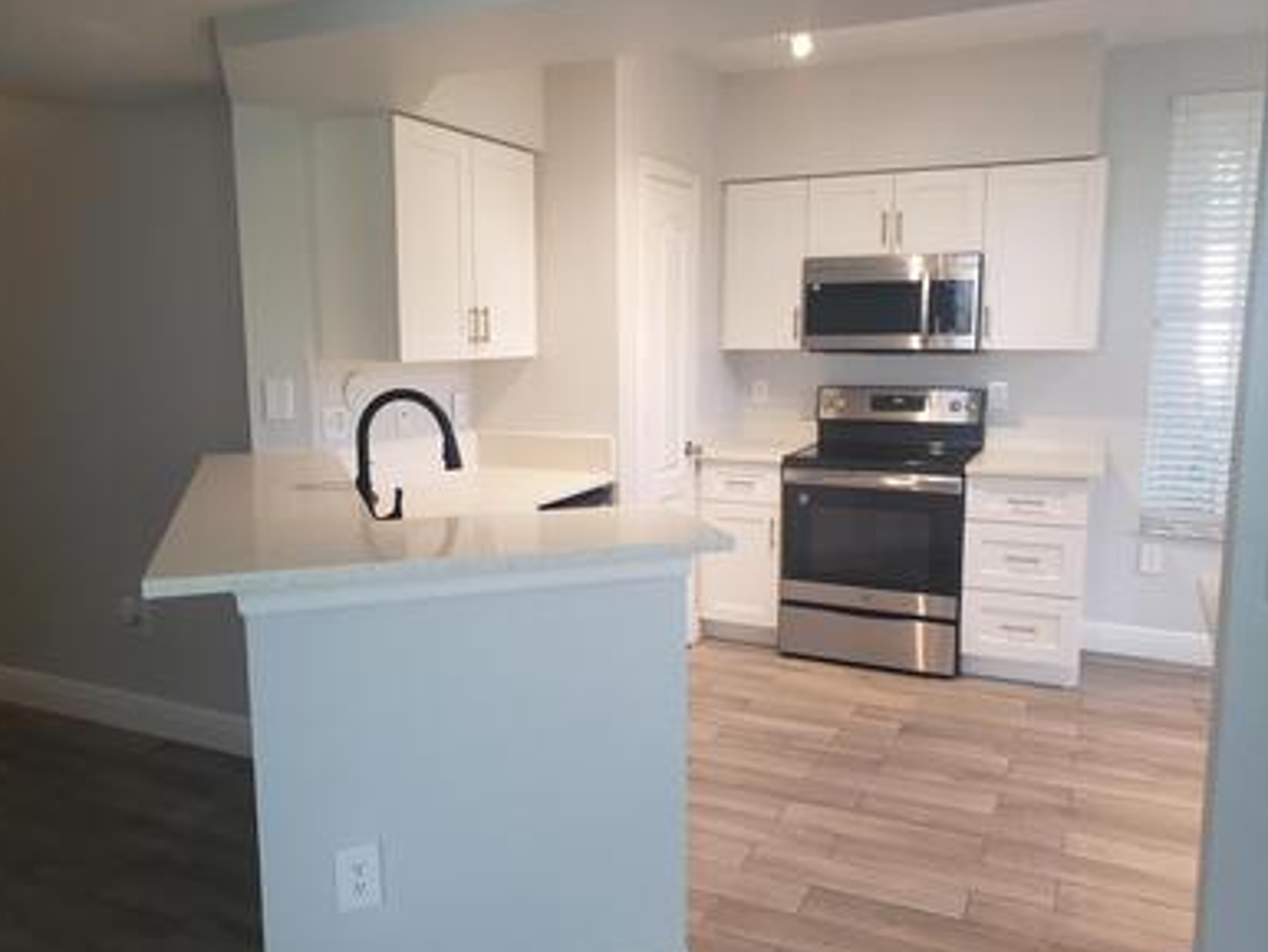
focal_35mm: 27
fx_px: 989
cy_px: 484
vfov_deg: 51.4
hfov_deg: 65.3
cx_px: 639
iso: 250
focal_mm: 4.3
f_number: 2.4
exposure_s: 1/60
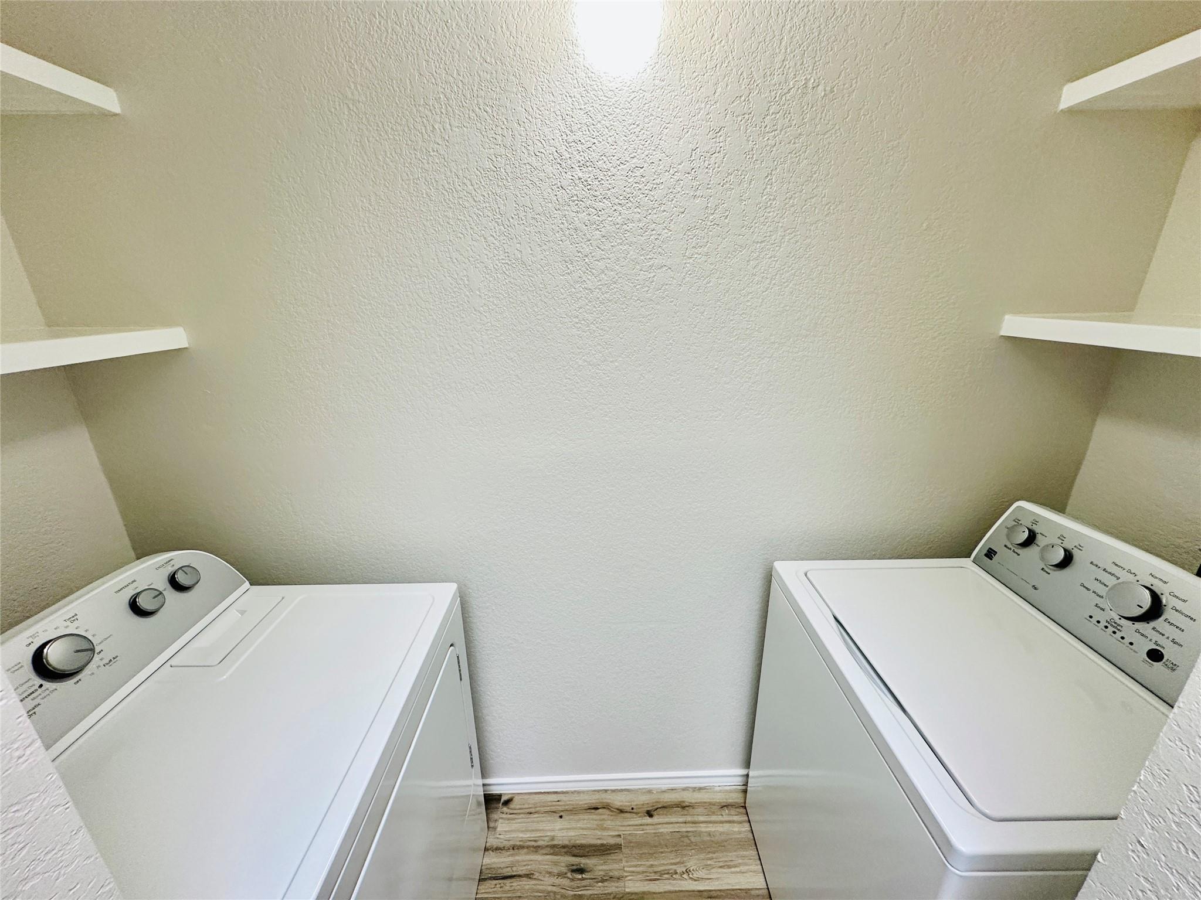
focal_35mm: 14
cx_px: 600
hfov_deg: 102.1
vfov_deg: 85.7
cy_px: 450
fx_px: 486
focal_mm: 2.22
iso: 200
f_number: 2.2
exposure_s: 1/120
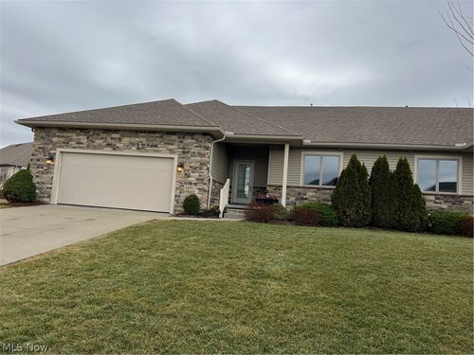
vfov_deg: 53.1
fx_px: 356
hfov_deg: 67.3
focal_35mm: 26
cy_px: 178
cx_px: 237
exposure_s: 1/797
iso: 50
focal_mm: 5.7
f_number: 1.5
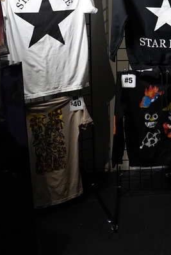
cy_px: 35
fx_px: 292
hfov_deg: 31.8
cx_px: 137
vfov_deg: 44.0
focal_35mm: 41
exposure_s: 1/160
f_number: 2.8
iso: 3200
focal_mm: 16
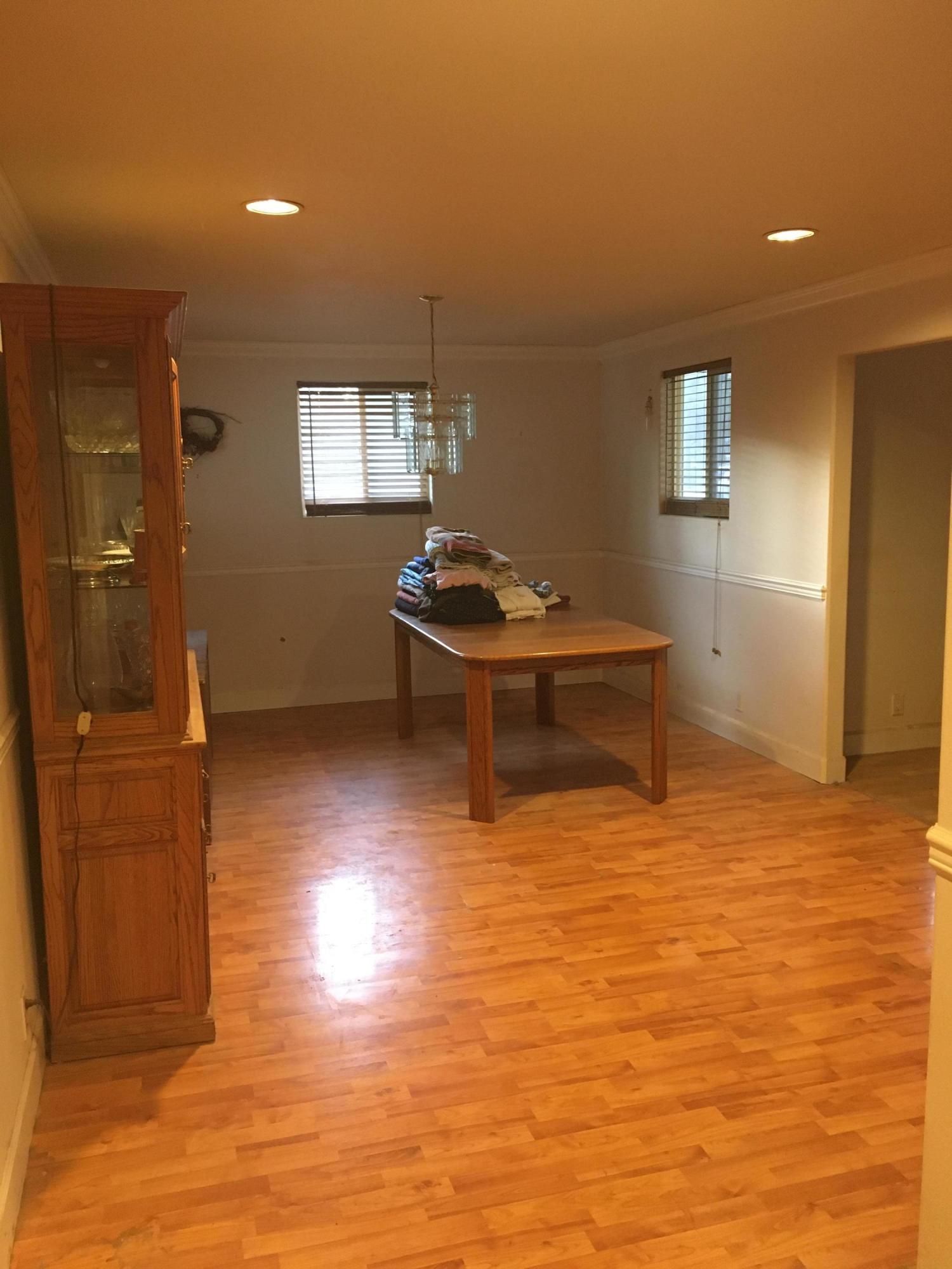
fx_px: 1063
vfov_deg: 61.7
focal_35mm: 29
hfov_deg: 48.2
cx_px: 476
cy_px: 634
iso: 200
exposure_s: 1/20
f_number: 2.2
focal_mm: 4.15
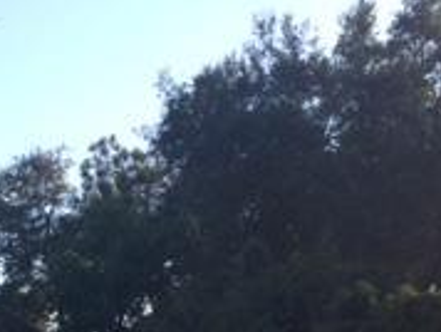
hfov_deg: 18.7
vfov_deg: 13.4
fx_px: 1327
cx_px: 104
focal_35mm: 104
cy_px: 510
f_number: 2.2
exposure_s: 1/1026
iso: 32
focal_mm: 4.15
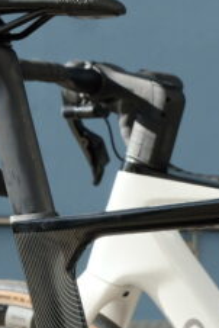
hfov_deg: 5.7
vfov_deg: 8.7
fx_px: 2141
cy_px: 337
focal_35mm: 235
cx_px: 429
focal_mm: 39
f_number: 7.1
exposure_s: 1/420
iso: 400
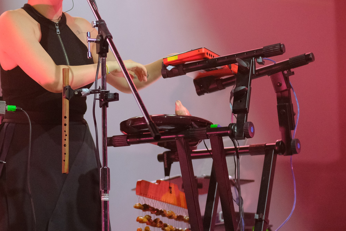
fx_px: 1644
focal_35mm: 171
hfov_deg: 12.0
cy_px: 72
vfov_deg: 8.0
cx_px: 108
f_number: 1.6
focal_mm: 56
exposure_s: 1/800
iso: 1600
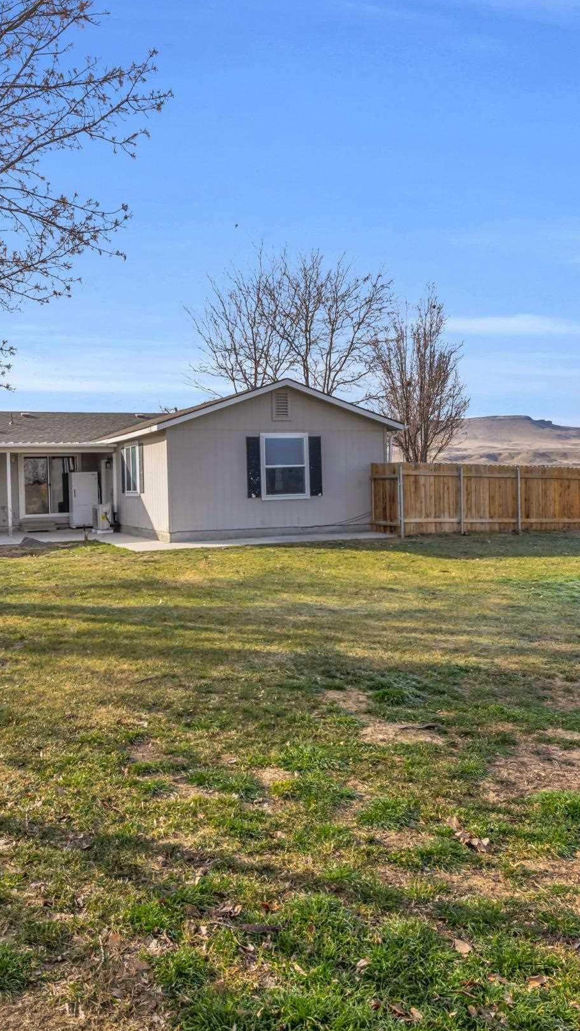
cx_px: 184
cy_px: 515
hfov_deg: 43.6
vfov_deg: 71.9
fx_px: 711
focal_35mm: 26
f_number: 11
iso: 320
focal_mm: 16
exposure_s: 1/250
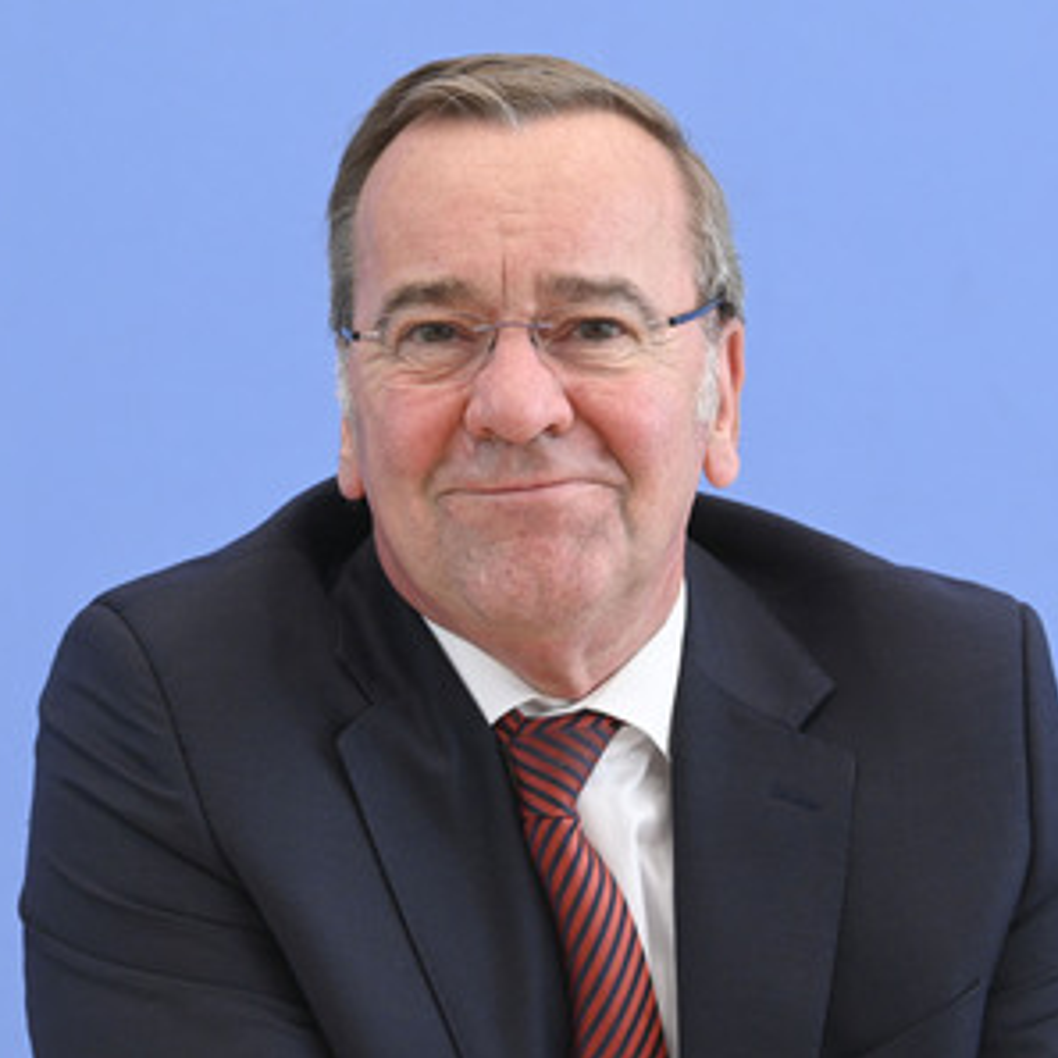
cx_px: 529
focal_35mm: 142
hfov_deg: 12.3
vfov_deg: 12.3
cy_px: 527
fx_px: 4910
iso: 4000
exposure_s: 1/500
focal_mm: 110
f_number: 7.1
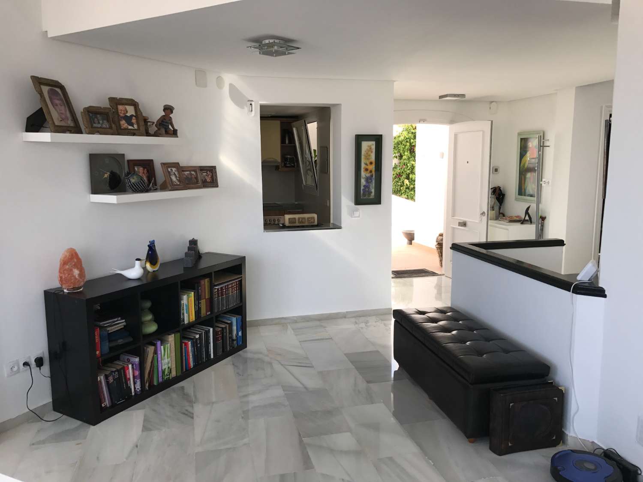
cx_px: 322
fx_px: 520
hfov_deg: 63.4
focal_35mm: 28
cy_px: 241
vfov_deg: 49.7
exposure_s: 1/193
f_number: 1.8
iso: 20
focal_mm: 3.99
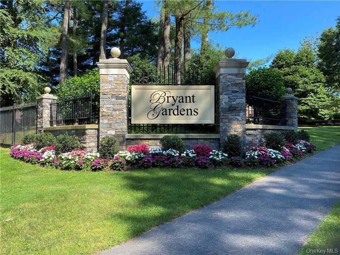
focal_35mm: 26
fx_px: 255
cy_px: 128
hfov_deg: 67.3
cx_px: 170
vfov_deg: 53.1
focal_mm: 4.25
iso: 32
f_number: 1.8
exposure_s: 1/767
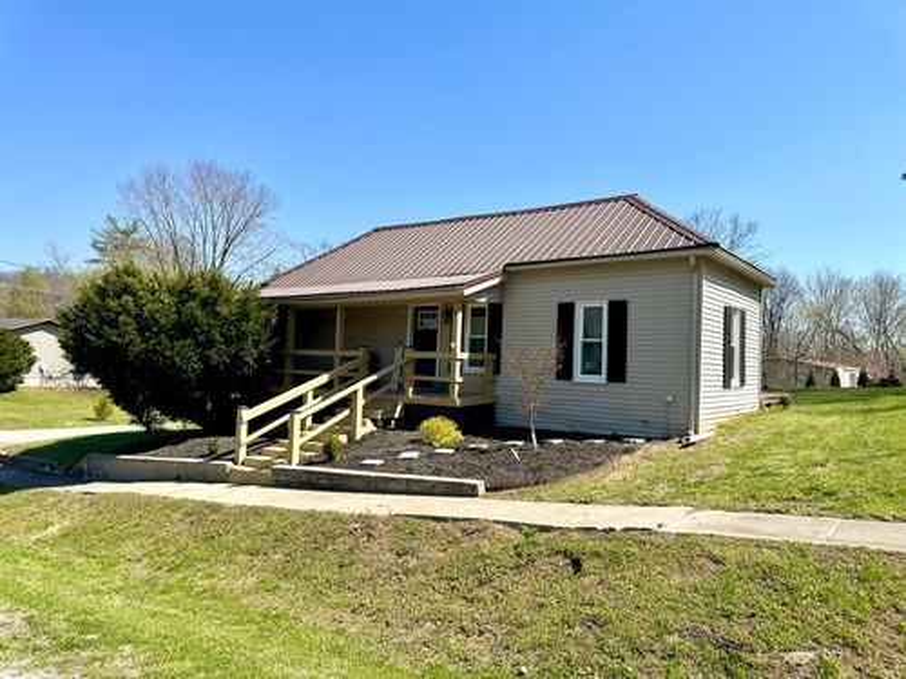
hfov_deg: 71.6
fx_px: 628
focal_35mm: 24
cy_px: 340
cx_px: 453
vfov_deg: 56.8
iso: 80
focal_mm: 6.76
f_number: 1.78
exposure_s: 1/4049
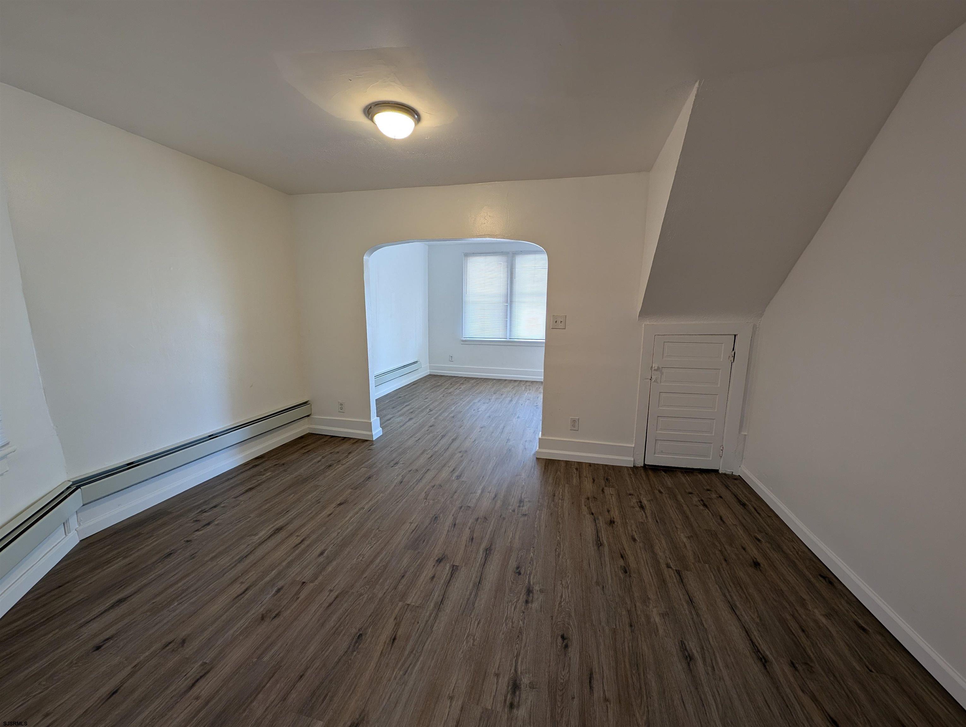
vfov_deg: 94.6
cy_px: 364
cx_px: 483
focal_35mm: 12
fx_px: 335
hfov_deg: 110.5
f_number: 1.95
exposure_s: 1/40
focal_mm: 2.23
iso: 54
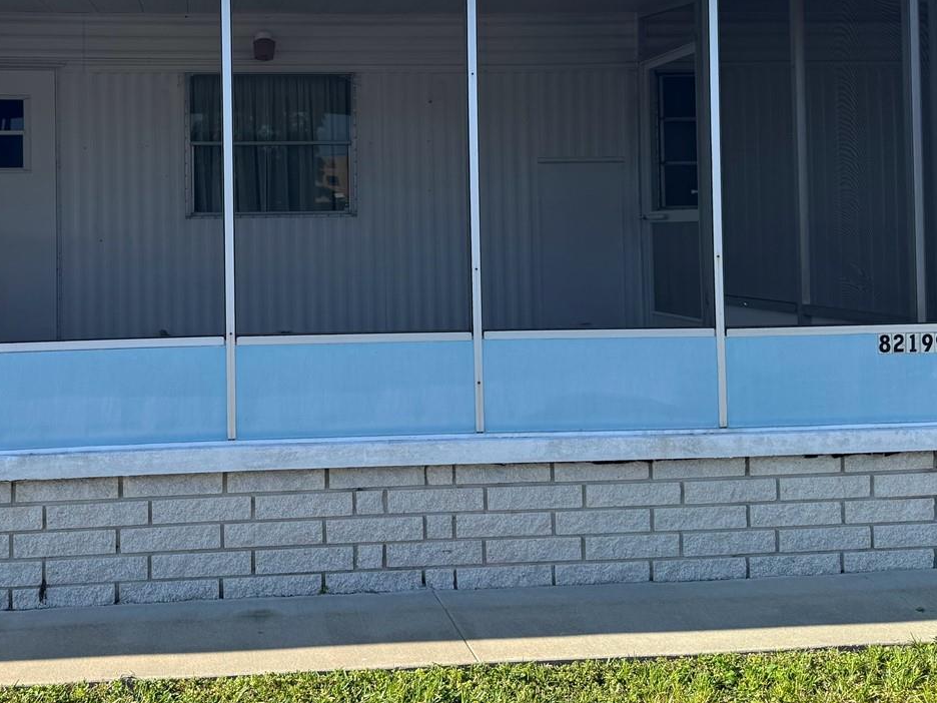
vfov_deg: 34.7
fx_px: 1110
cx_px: 297
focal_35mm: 41
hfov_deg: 45.0
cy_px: 212
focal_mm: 6.76
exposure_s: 1/2252
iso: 80
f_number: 1.78
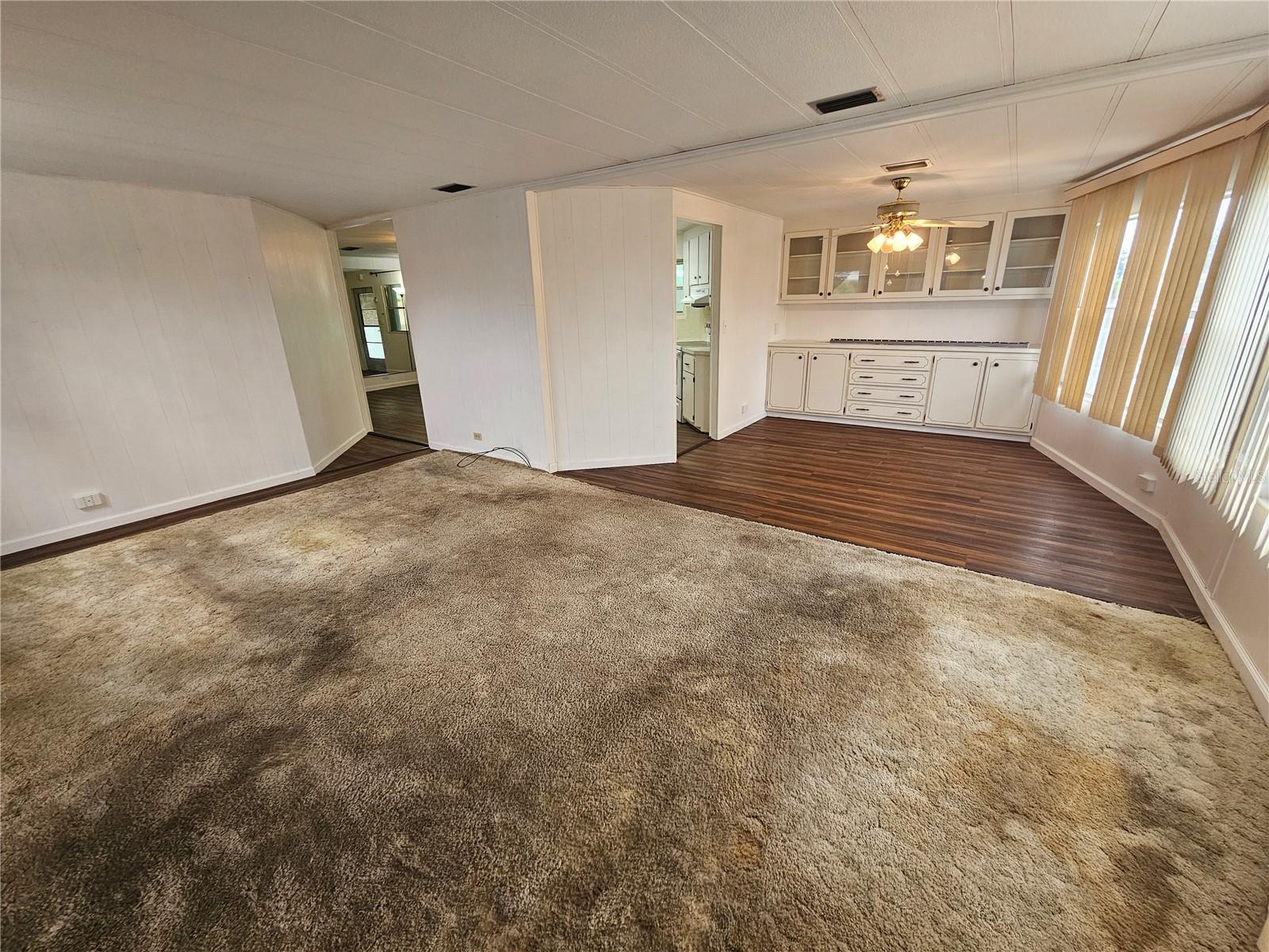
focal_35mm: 13
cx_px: 634
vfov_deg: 89.9
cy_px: 476
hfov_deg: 106.2
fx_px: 477
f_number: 2.2
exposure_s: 1/60
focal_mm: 2.2
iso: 125
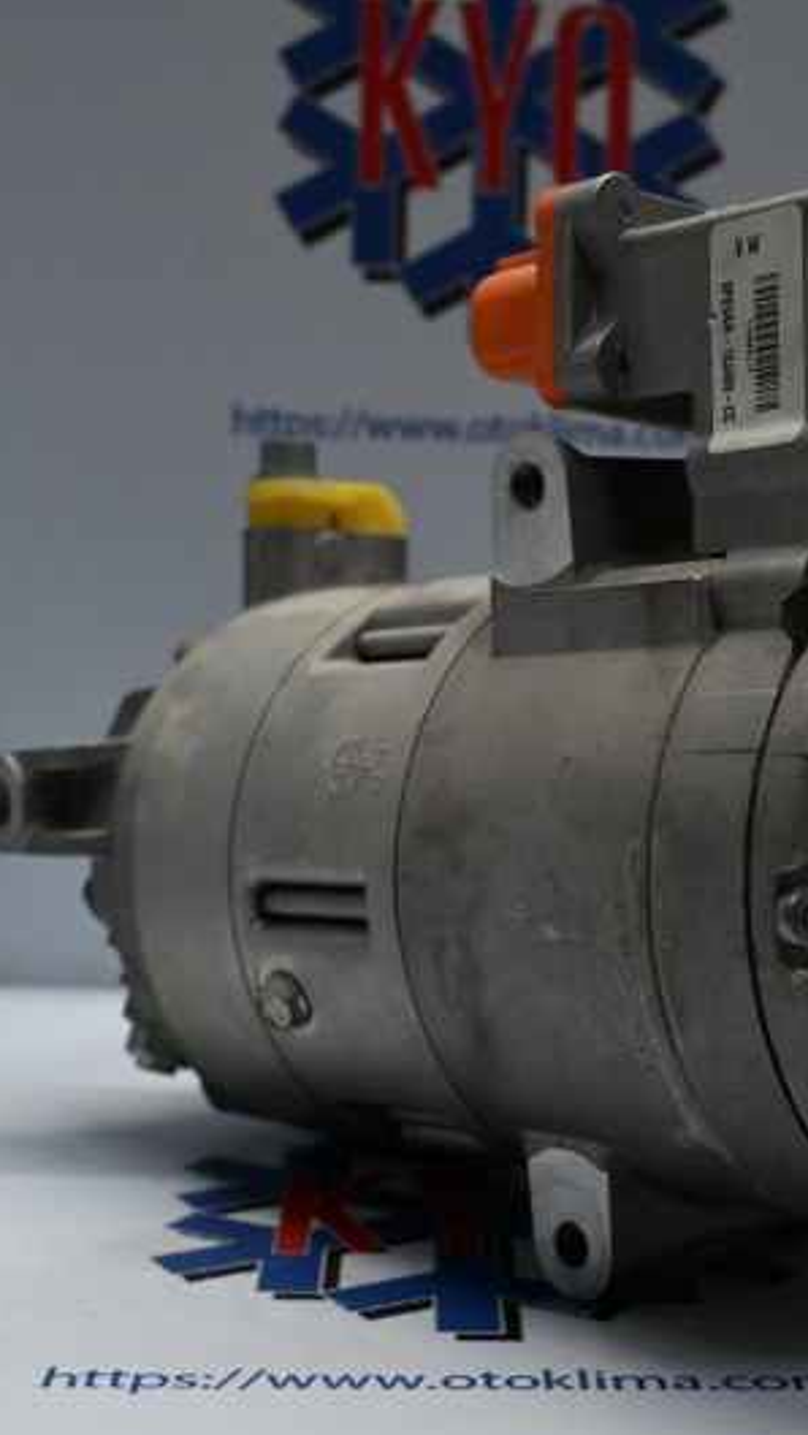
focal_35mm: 58
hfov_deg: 20.6
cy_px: 720
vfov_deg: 35.9
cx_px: 510
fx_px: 2214
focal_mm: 24.5
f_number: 4.2
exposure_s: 1/125
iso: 640
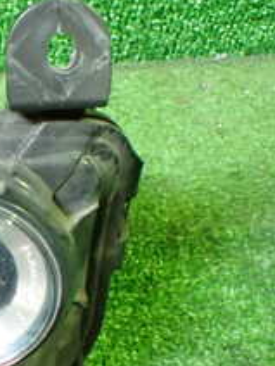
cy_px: 290
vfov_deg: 22.7
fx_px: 900
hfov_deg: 16.4
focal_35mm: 85
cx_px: -90
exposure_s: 1/30
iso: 800
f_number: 2.3
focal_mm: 5.4
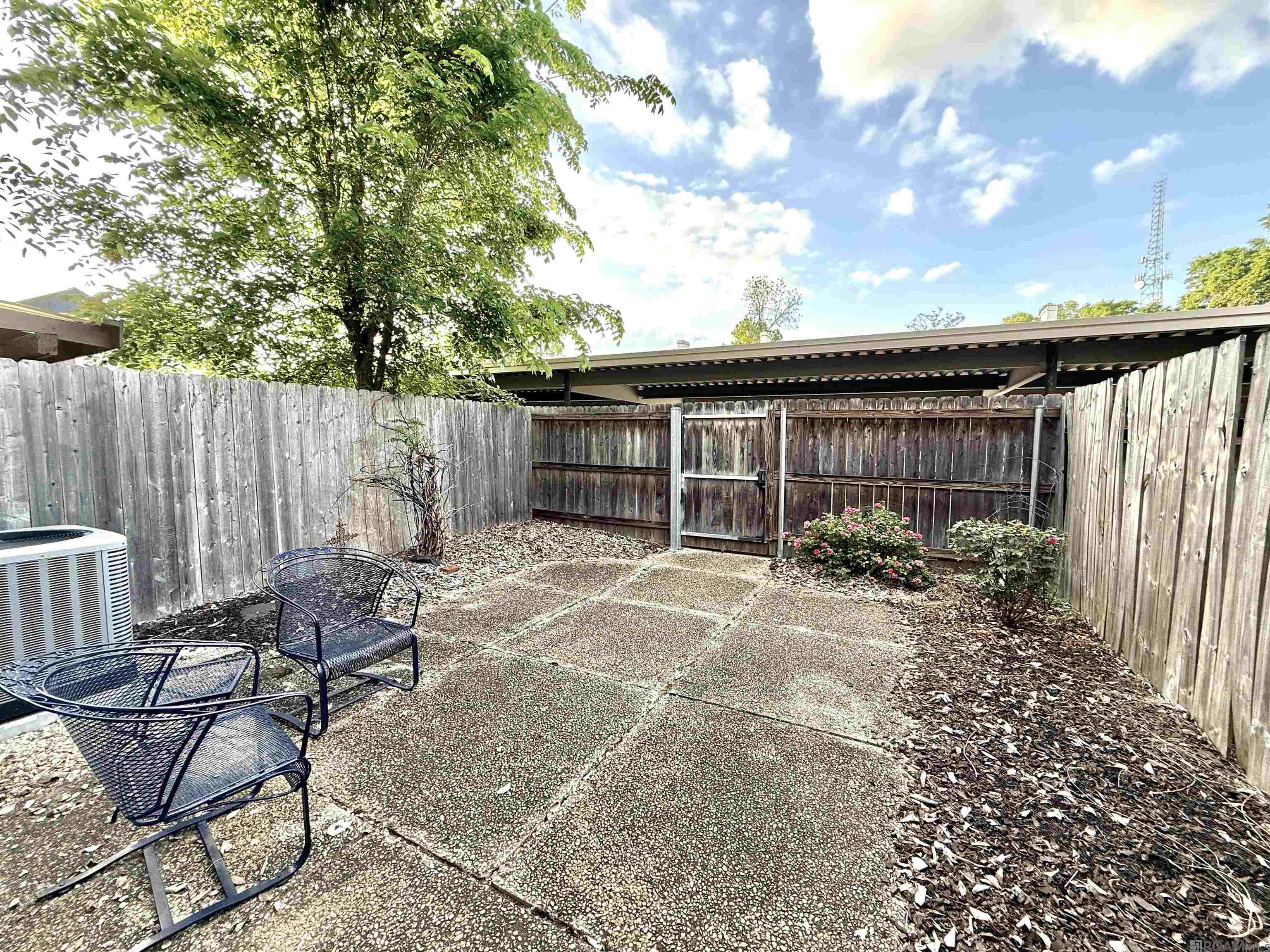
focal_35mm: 14
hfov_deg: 102.1
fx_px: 514
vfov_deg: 85.7
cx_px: 635
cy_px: 476
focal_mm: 2.22
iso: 64
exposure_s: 1/122
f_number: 2.2
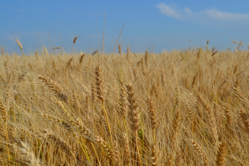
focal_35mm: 45
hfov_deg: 43.6
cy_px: 83
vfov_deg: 29.9
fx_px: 311
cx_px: 124
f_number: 8
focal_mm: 30
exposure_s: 1/320
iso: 100
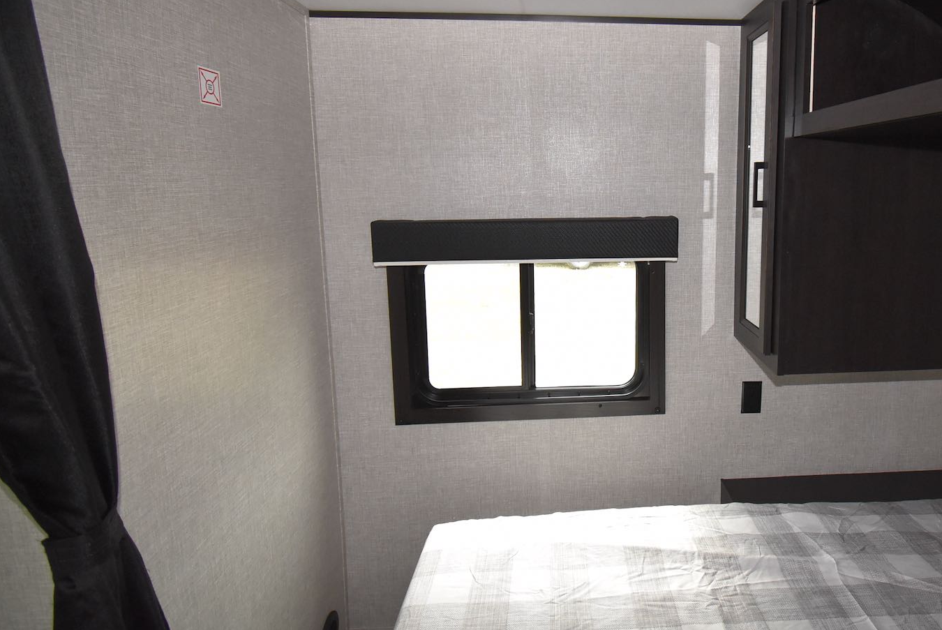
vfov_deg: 61.6
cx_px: 591
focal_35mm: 20
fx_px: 524
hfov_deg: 82.3
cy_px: 259
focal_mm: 10
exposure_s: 1/60
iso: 2000
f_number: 4.5
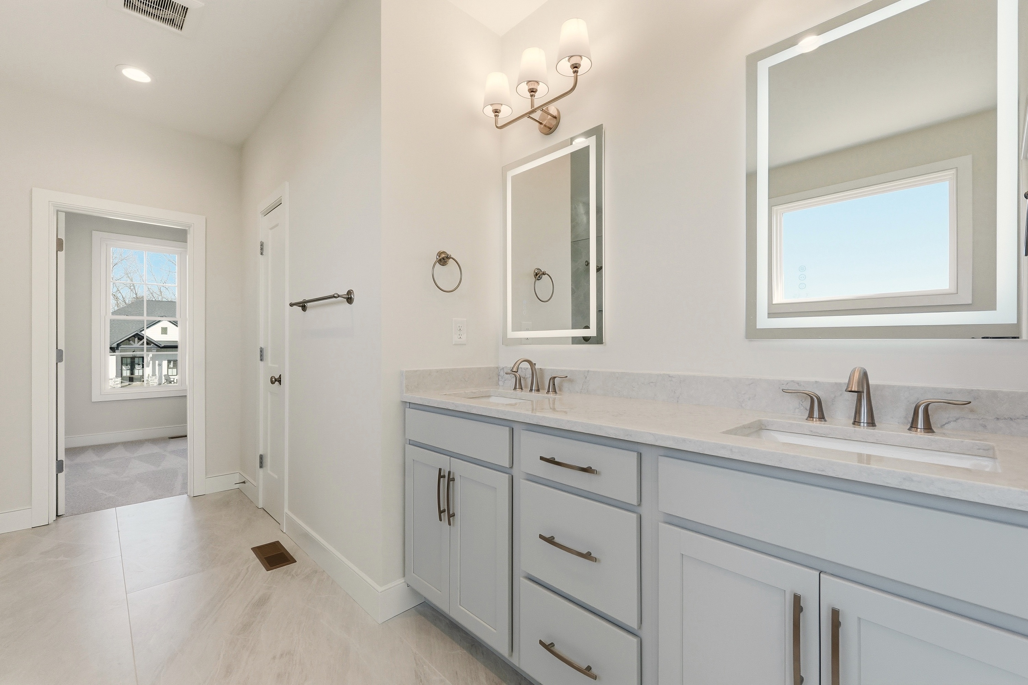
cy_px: 342
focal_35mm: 15
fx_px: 428
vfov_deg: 77.3
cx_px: 514
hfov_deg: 100.4
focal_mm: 10
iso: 400
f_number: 9
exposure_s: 1/1600
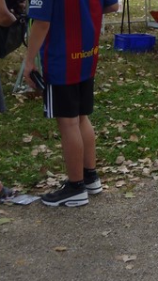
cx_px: 347
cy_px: 9
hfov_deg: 10.6
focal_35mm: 102
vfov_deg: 20.4
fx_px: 760
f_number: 3.8
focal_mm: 6.3
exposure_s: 1/250
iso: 80
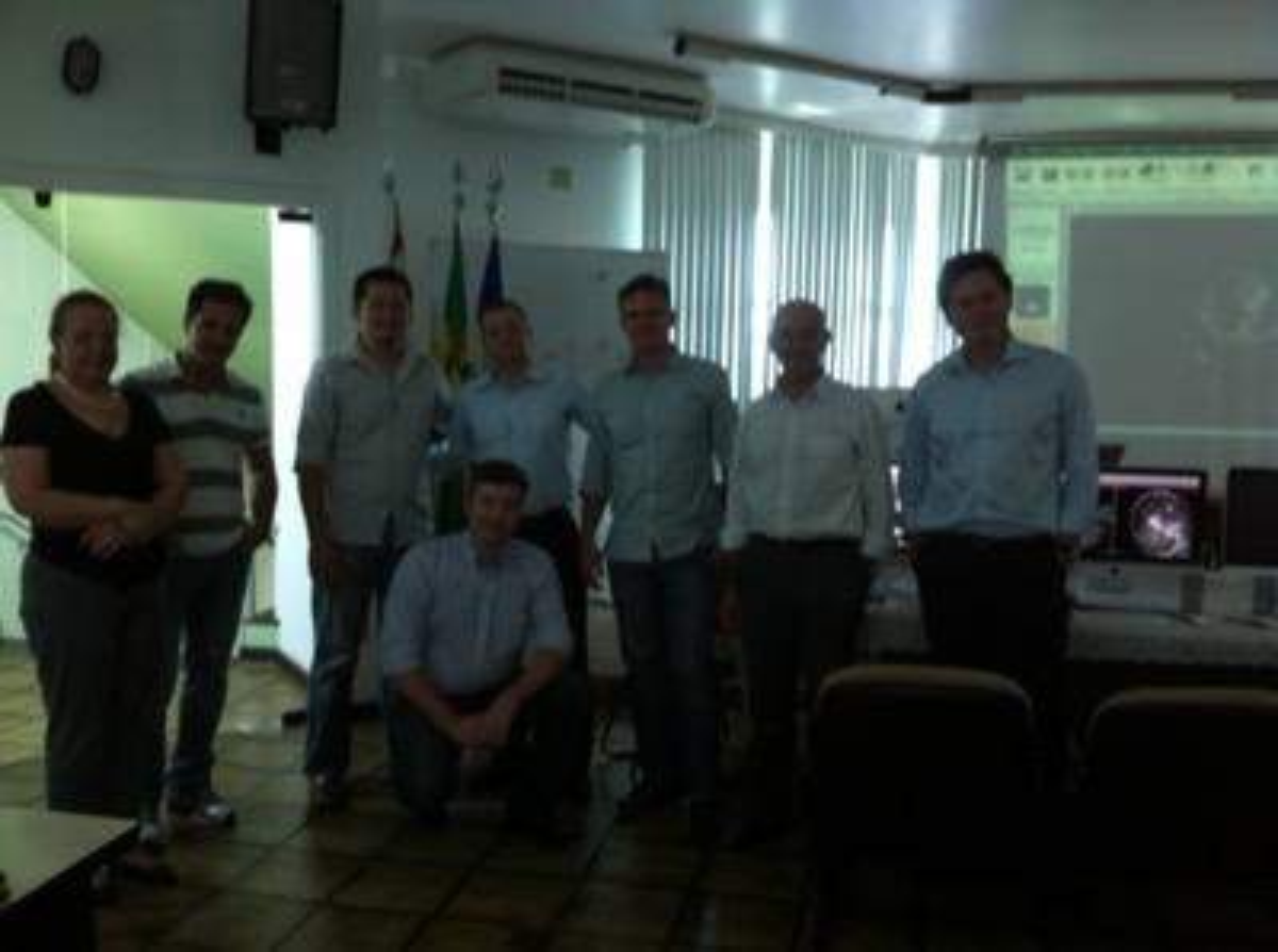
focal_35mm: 35
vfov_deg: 40.5
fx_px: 1289
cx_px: 639
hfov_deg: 52.7
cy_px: 476
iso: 100
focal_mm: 3.85
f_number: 2.8
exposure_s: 1/15
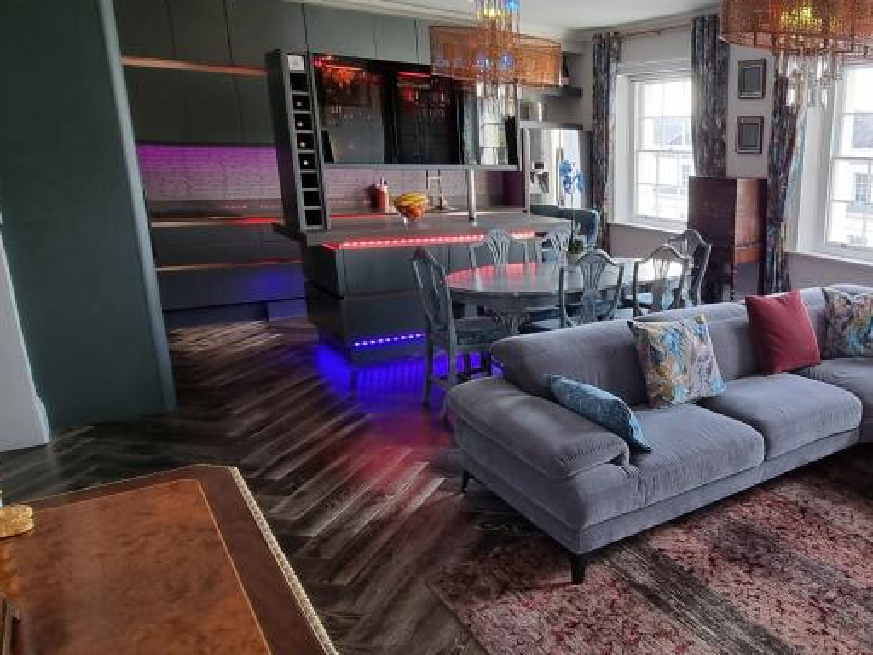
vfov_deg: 53.0
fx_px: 656
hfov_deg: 62.2
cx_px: 685
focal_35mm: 26
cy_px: 345
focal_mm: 2.2
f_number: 2.2
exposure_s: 1/50
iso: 100
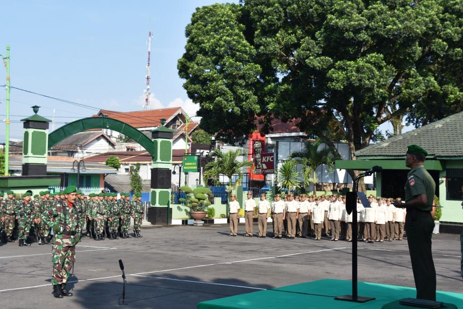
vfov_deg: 25.8
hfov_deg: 37.8
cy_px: 154
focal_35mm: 52
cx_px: 232
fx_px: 675
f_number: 7.1
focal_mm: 35
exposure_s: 1/250
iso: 100
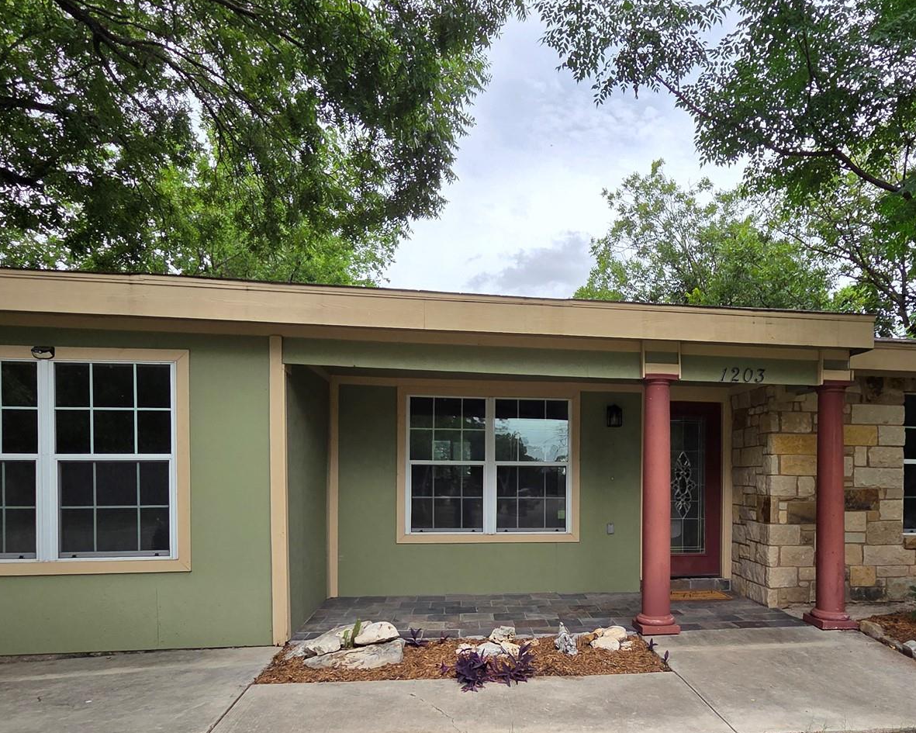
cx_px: 565
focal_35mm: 22
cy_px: 501
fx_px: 596
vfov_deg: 61.3
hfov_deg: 73.9
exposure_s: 1/965
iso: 50
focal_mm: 2.2
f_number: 2.2
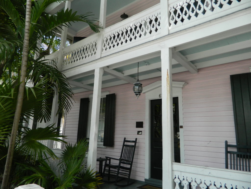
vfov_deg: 54.9
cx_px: 126
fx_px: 181
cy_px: 94
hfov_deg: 69.4
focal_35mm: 25
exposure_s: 1/250
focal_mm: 4.5
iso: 140
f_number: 3.1
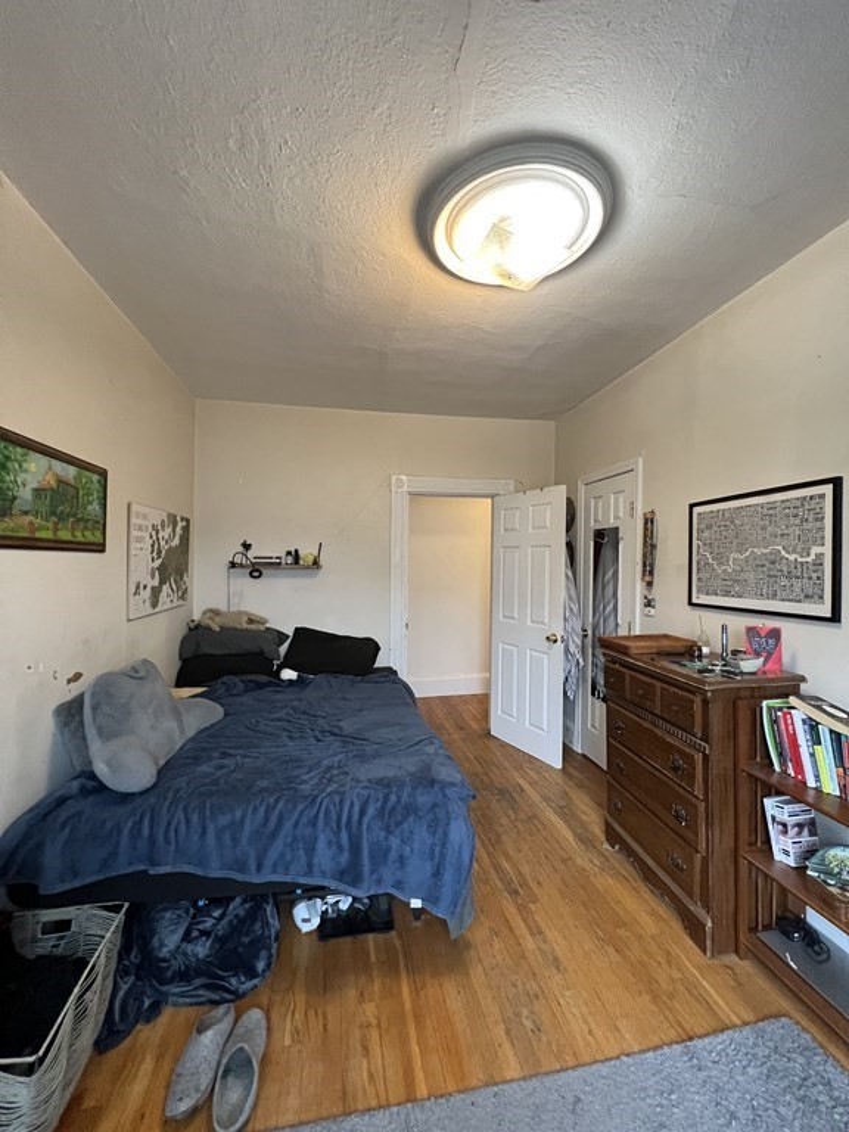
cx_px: 424
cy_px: 566
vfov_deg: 106.2
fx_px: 425
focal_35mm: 13
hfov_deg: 89.9
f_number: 1.8
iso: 320
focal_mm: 1.57
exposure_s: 1/60
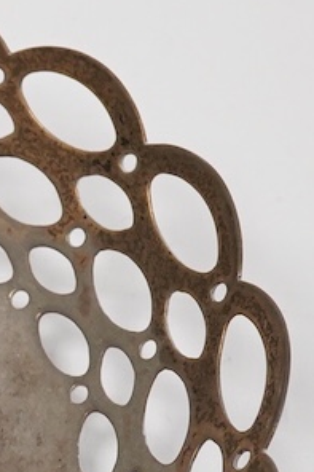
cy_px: 399
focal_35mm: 171
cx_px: -359
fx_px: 2240
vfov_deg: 12.0
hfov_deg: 7.6
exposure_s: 1/100
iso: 2500
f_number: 18
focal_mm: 30
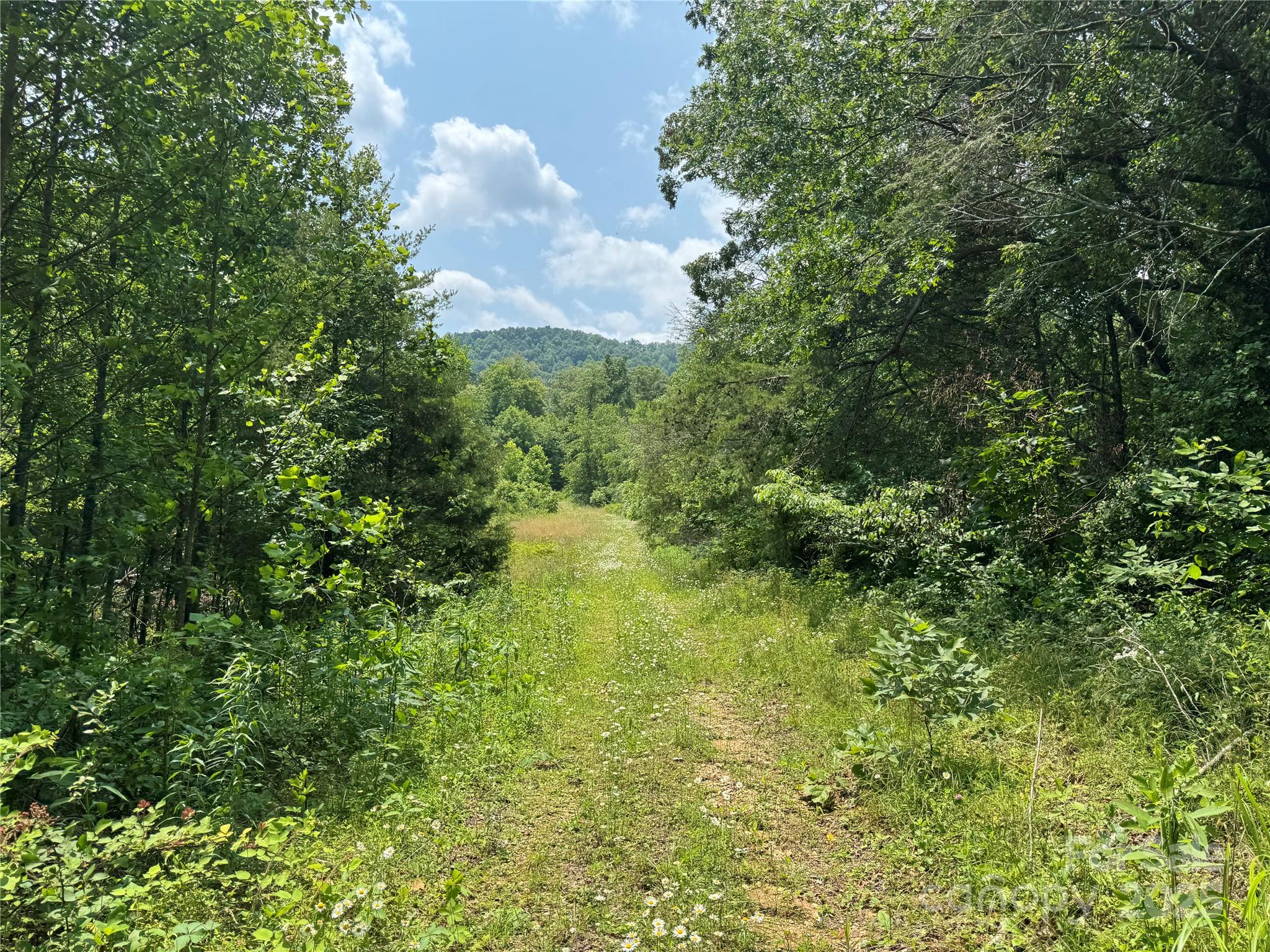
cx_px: 635
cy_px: 476
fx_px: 881
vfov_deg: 56.8
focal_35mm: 24
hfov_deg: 71.6
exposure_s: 1/2252
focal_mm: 6.76
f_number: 1.78
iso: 80
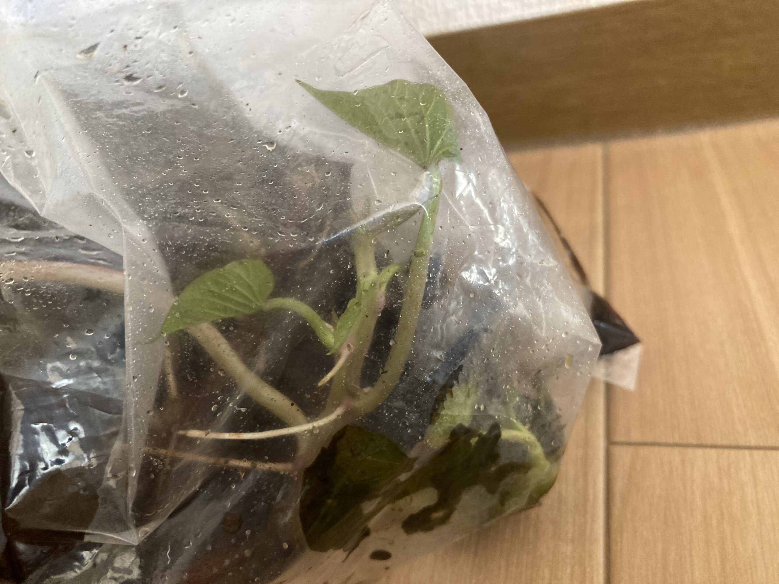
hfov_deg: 63.4
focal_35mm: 28
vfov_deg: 49.7
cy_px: 292
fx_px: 630
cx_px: 390
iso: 400
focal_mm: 3.99
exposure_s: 1/32
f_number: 1.8
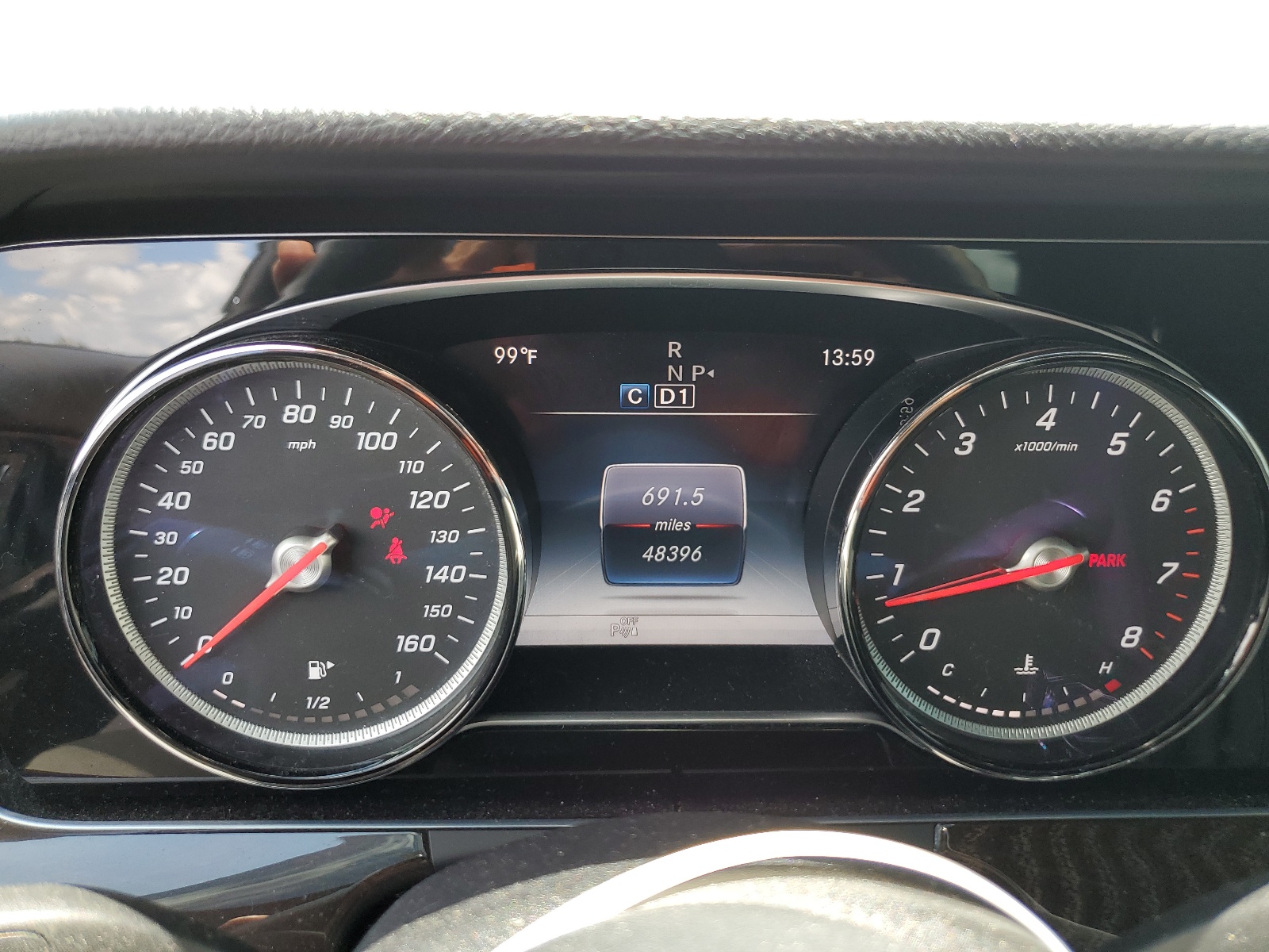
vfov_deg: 53.1
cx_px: 634
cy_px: 476
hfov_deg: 67.3
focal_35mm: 26
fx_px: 953
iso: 50
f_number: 1.5
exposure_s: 1/189
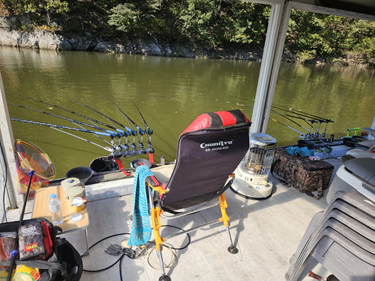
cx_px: 188
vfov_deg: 58.9
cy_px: 140
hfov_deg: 73.9
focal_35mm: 23
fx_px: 249
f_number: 1.8
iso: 25
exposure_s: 1/876
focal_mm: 5.4
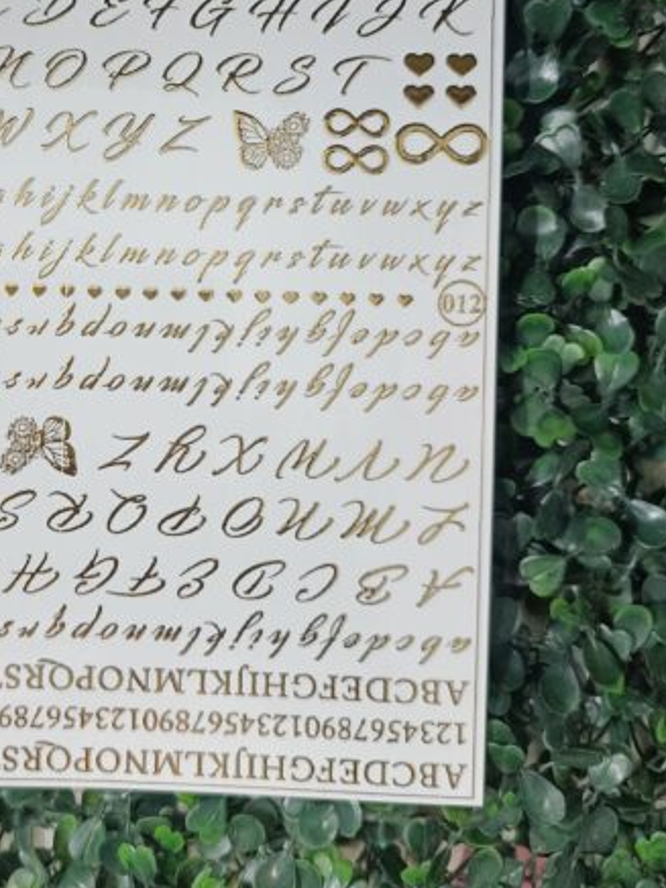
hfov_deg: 32.1
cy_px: 306
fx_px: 1129
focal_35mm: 44
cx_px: 147
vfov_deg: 42.4
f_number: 1.65
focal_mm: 6.14
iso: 1963
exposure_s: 1/25
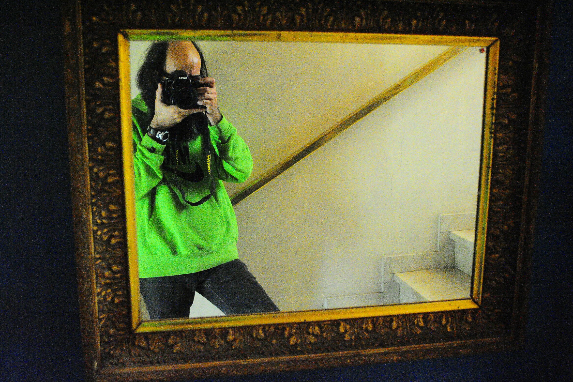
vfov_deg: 37.8
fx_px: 557
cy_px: 188
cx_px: 283
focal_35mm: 35
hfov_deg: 54.4
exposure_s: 1/30
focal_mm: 34
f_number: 4.5
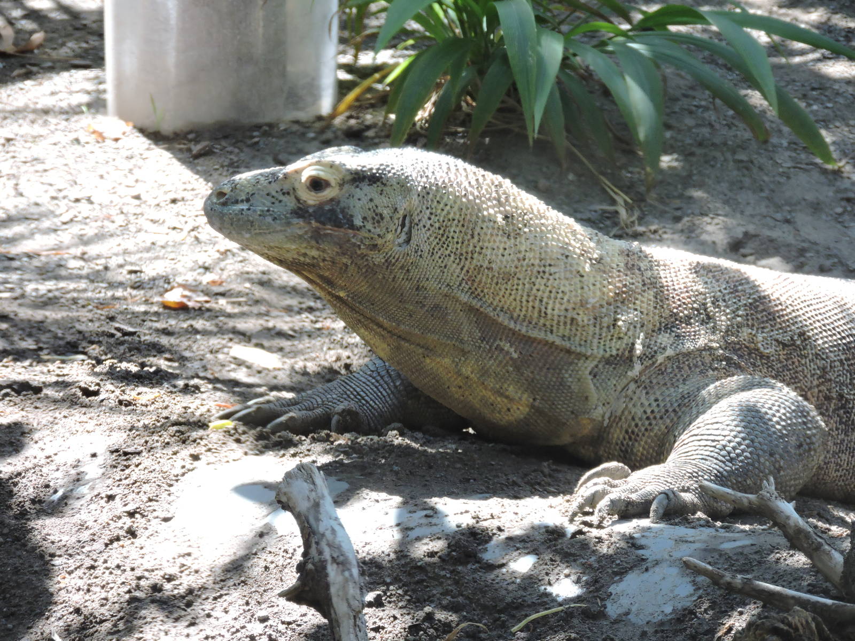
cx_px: 428
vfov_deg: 4.6
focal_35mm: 325
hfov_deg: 6.1
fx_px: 8027
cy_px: 320
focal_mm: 58
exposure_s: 1/200
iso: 360
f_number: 4.8
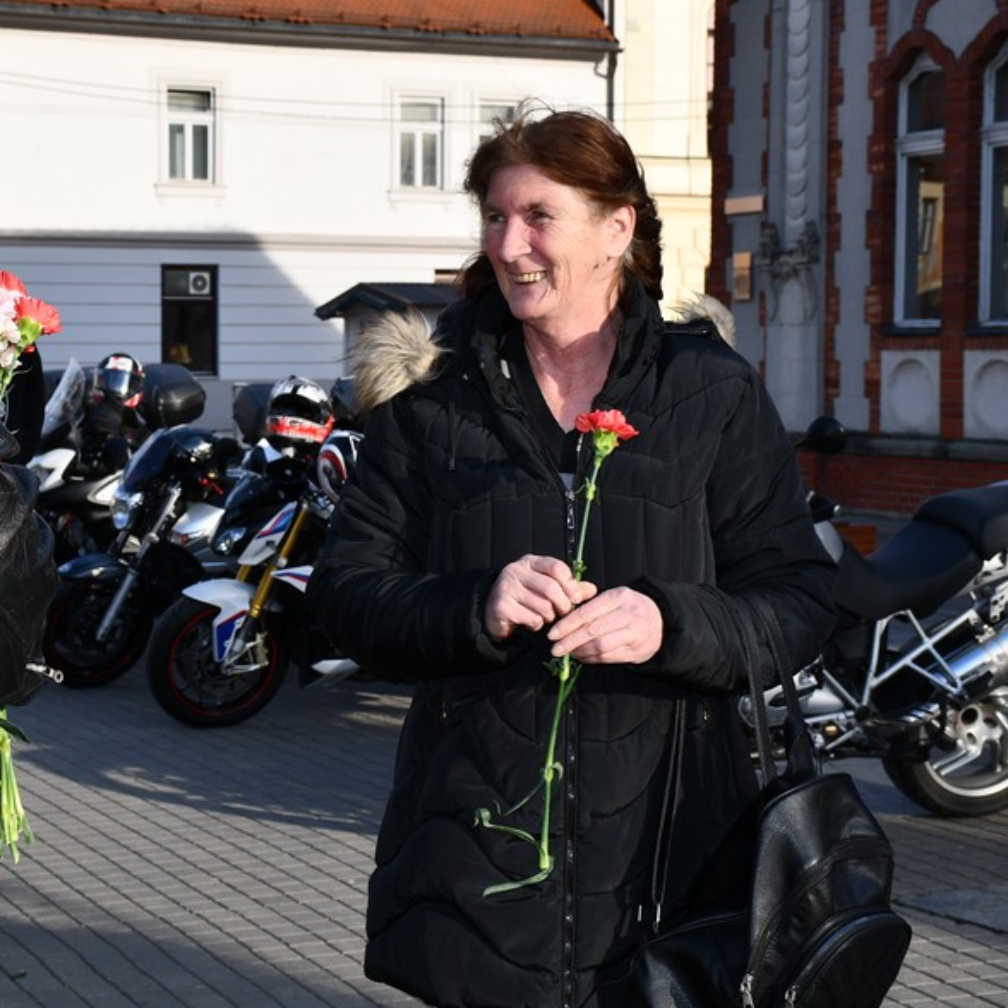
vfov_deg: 24.3
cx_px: 250
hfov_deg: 24.1
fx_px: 2339
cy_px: 435
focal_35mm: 71
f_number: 6.3
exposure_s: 1/250
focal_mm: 32
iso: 100
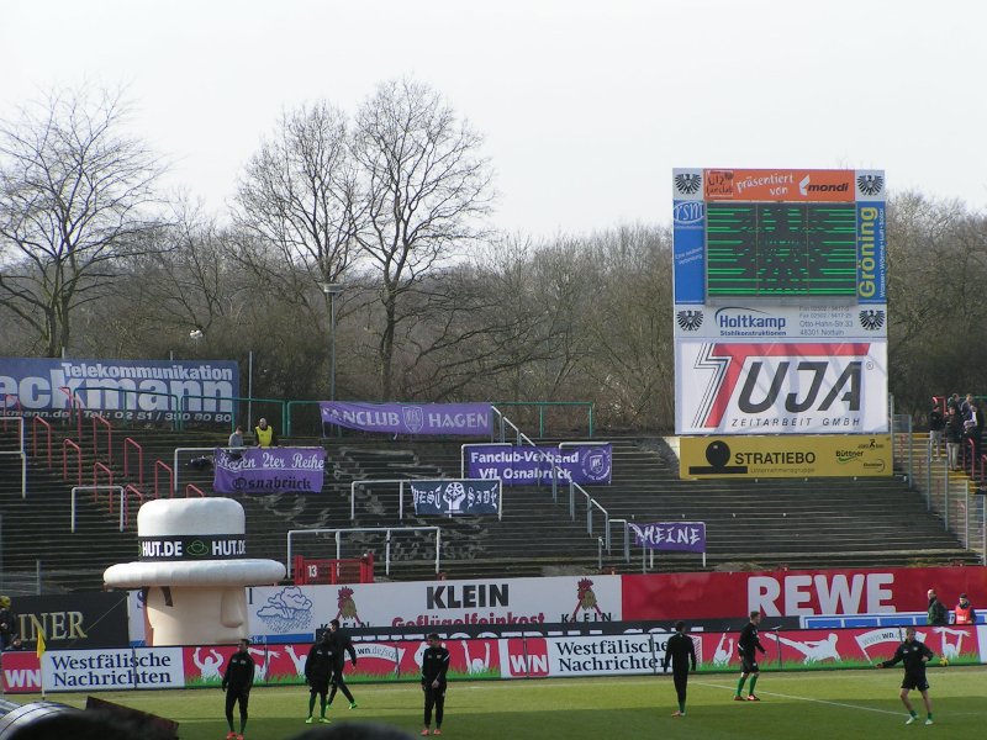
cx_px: 494
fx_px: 4904
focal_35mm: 172
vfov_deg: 8.6
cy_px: 370
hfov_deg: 11.5
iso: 50
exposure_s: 1/320
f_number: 5
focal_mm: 26.3
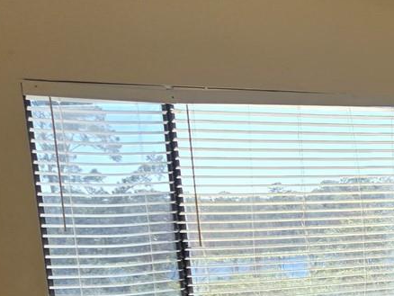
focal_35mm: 84
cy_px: 335
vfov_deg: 17.0
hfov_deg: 20.0
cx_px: 598
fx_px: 957
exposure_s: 1/730
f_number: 1.8
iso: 25
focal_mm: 5.4
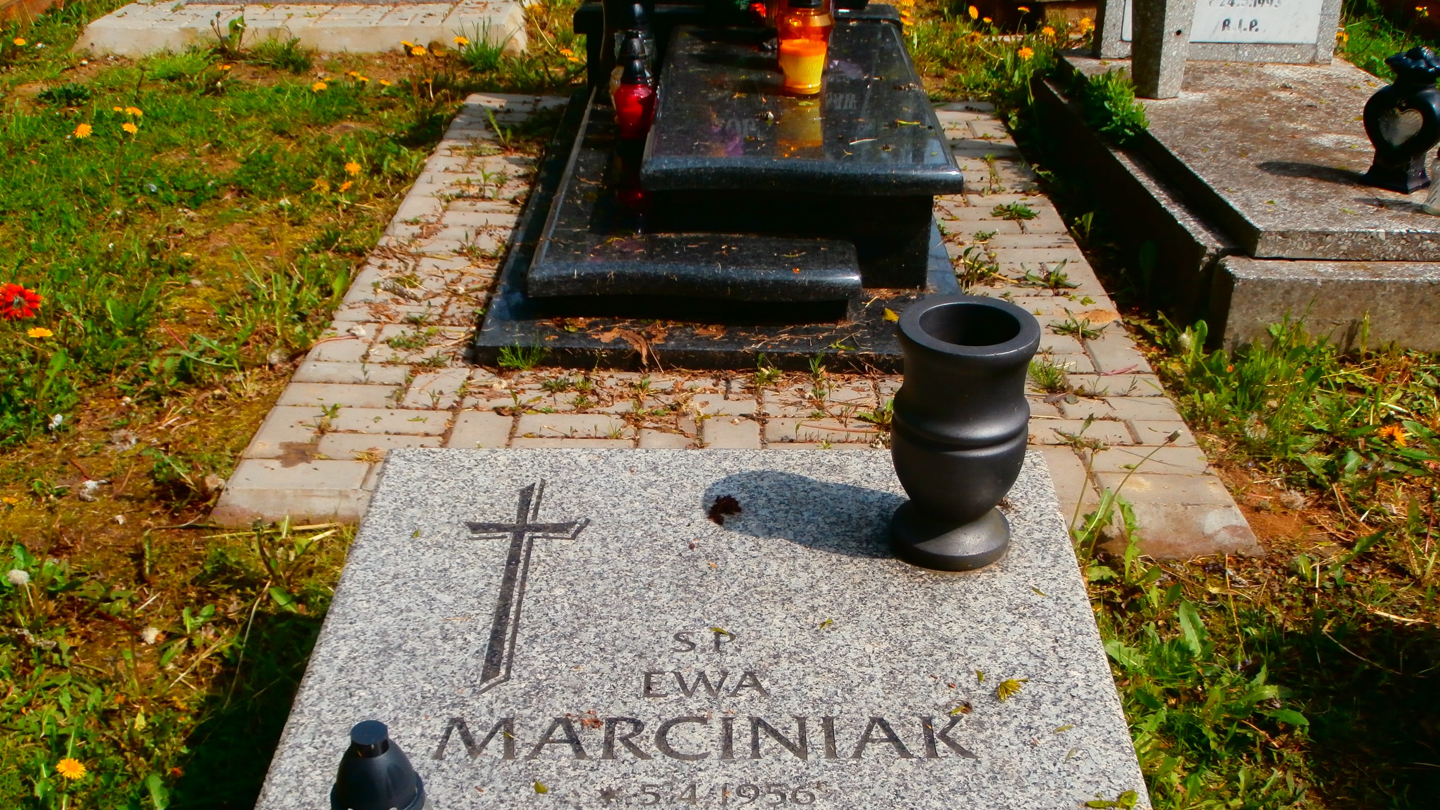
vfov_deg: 28.2
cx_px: 712
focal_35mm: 42
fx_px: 1604
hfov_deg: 48.4
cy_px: 530
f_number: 3.9
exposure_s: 1/800
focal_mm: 6.67
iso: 100
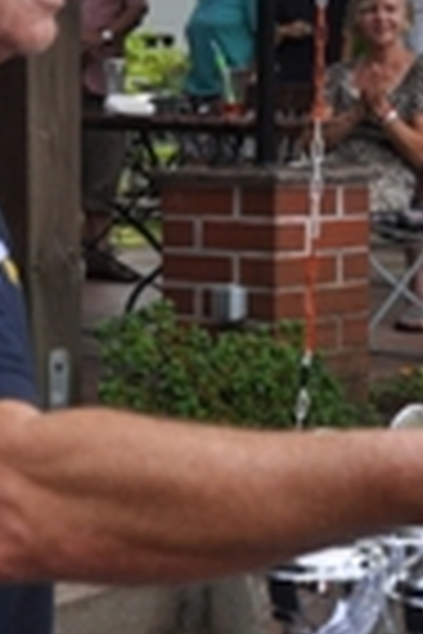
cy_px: 117
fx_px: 1850
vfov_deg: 19.2
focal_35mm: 105
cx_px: 567
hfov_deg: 12.6
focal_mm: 22
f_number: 5.6
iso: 400
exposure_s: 1/1250
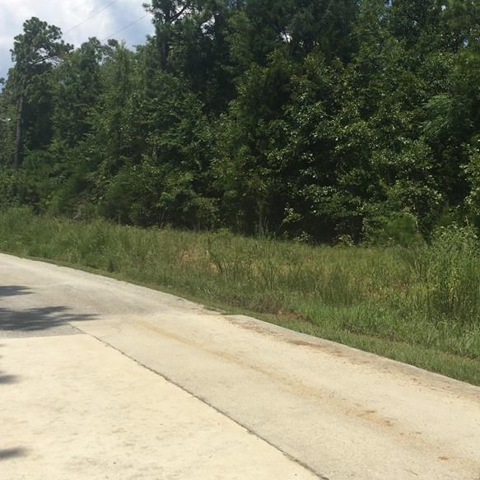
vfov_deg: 37.4
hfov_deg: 37.3
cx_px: 303
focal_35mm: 45
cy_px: 189
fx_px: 706
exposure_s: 1/1980
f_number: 2.2
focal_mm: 4.15
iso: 32
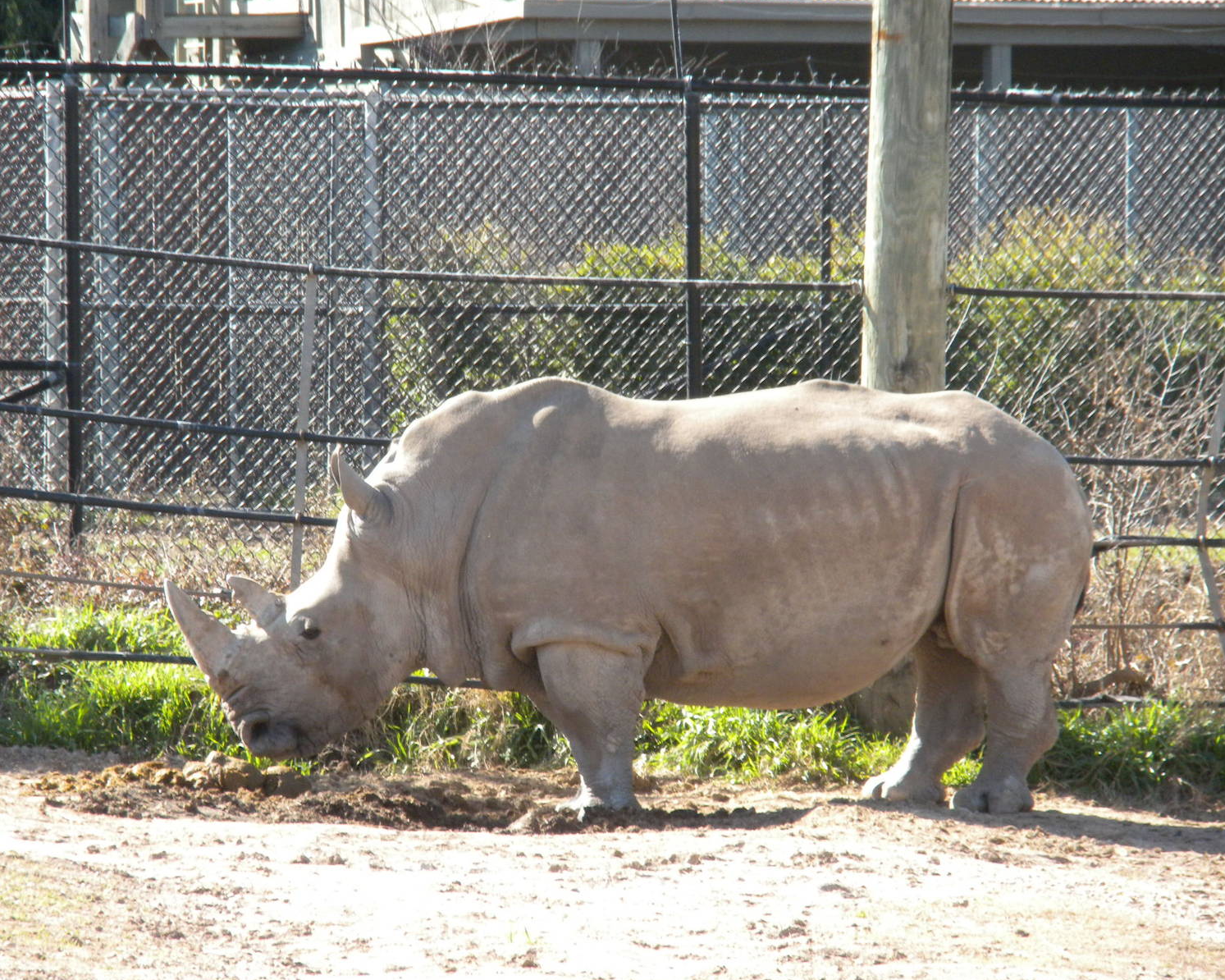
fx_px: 9860
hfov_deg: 7.1
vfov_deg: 5.7
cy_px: 490
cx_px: 577
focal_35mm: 272
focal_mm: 46.2
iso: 204
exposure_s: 1/275
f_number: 5.3
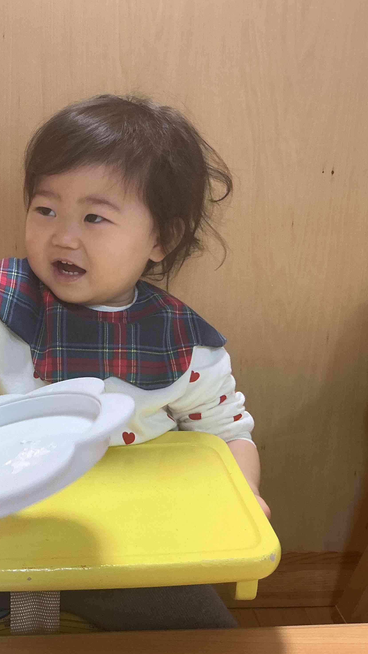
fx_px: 746
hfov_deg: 27.1
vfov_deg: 47.4
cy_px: 333
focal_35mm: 43
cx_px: 64
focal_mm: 3
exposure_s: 1/60
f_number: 1.8
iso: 100
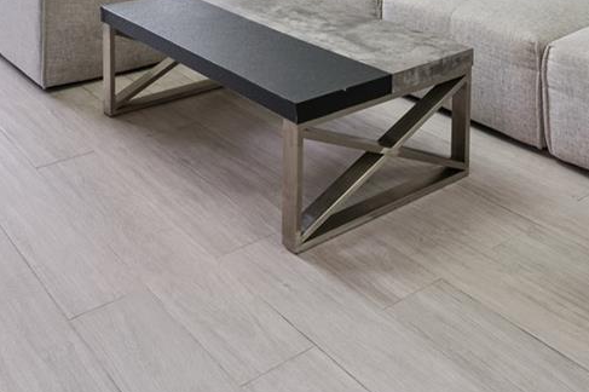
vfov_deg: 24.1
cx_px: 288
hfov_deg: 42.8
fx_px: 752
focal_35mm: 46
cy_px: -166
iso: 320
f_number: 9
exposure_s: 1/13
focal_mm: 14
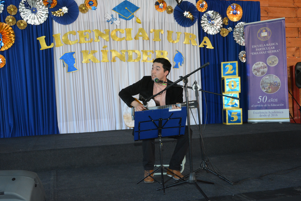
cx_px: 150
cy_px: 99
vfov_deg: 32.6
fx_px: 343
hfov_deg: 47.4
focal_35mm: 41
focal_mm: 26
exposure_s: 1/160
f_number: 5.6
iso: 2000
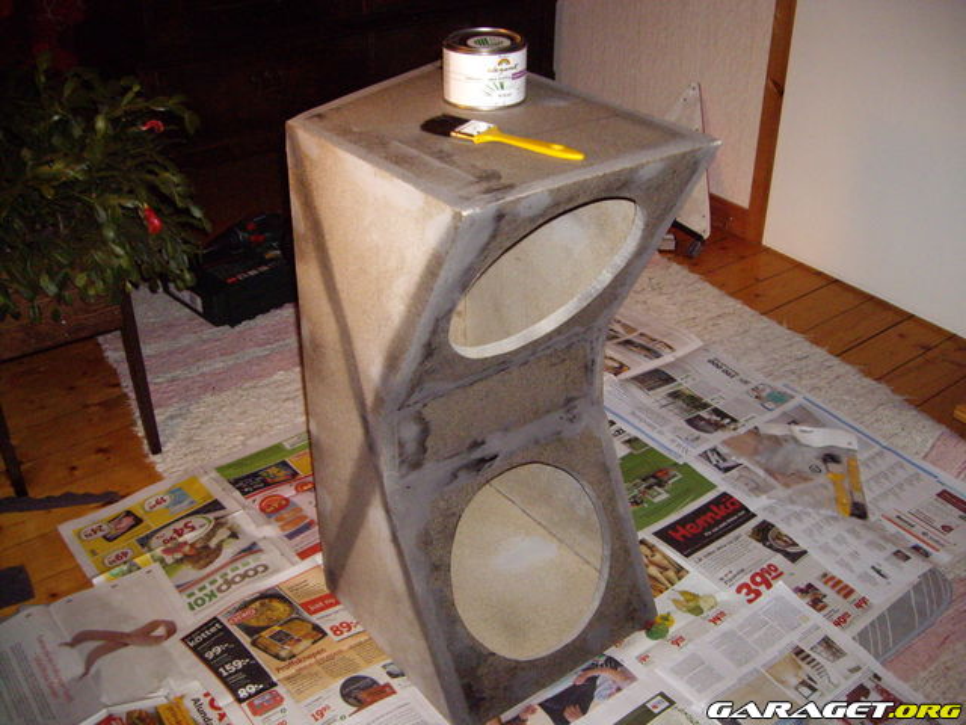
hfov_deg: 49.0
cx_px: 483
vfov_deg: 37.7
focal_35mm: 38
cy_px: 362
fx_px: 1060
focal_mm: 6.2
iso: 400
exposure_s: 1/40
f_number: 2.7
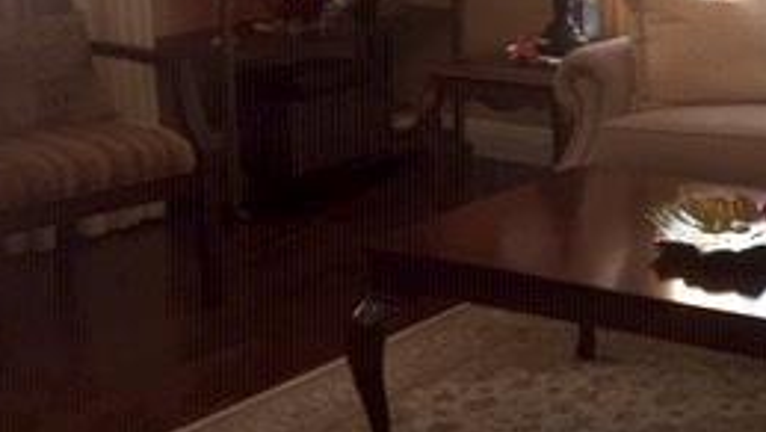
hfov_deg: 24.6
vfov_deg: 15.3
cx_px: 920
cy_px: 12
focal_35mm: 78
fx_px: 1585
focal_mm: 4.15
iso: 50
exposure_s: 1/120
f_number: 2.2
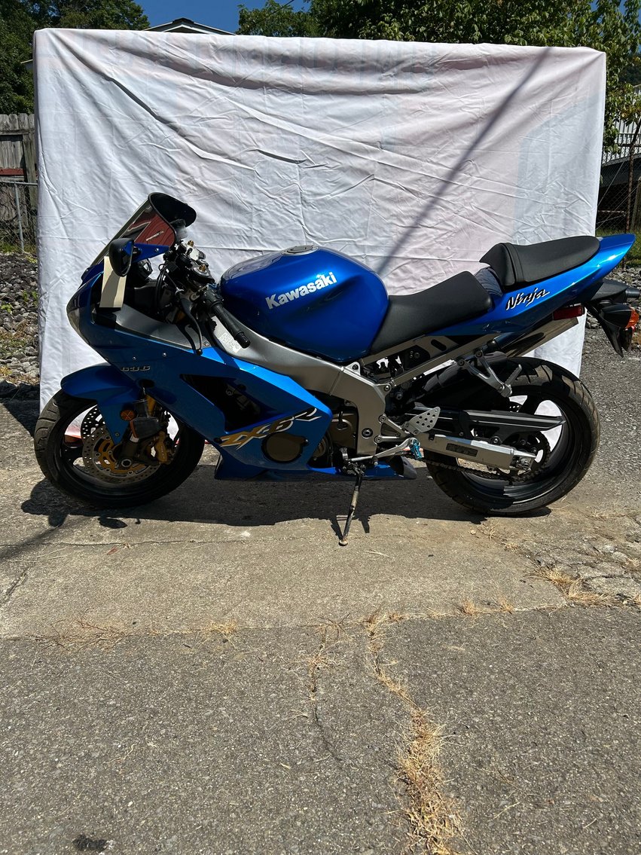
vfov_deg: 67.3
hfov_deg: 53.1
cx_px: 320
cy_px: 428
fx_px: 642
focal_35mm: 26
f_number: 1.5
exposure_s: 1/6993
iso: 50
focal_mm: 5.7
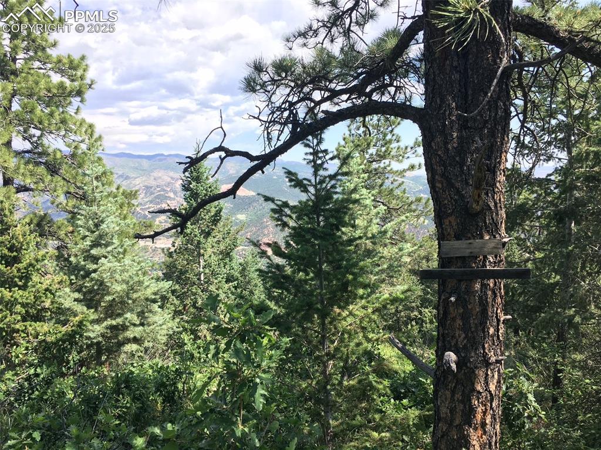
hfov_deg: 61.7
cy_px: 225
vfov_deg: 48.2
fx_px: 503
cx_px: 300
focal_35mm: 29
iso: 25
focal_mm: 4.15
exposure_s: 1/425
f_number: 2.2
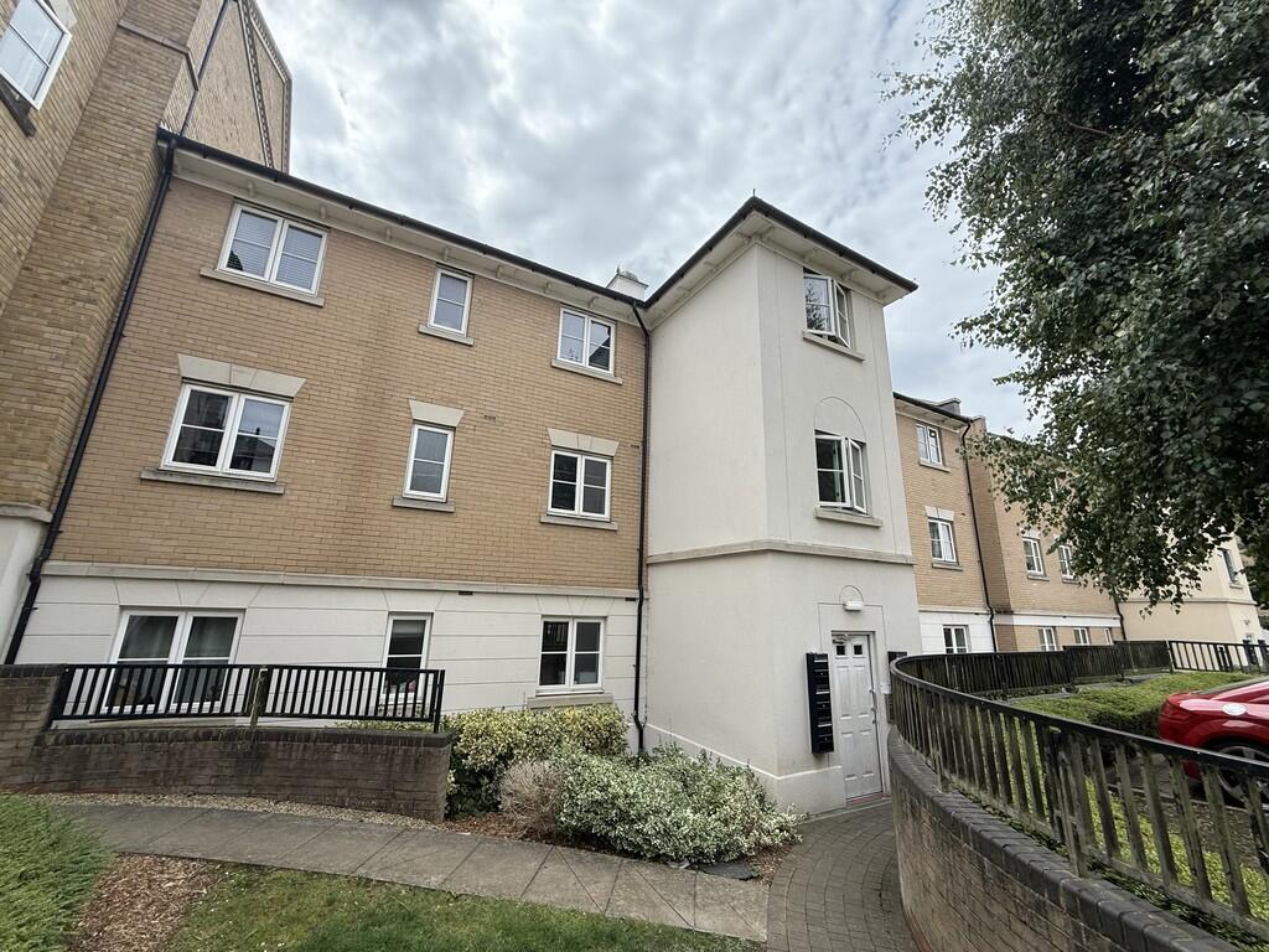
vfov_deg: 85.7
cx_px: 634
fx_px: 513
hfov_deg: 102.1
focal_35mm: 14
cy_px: 476
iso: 64
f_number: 2.2
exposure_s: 1/1431
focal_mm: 2.22
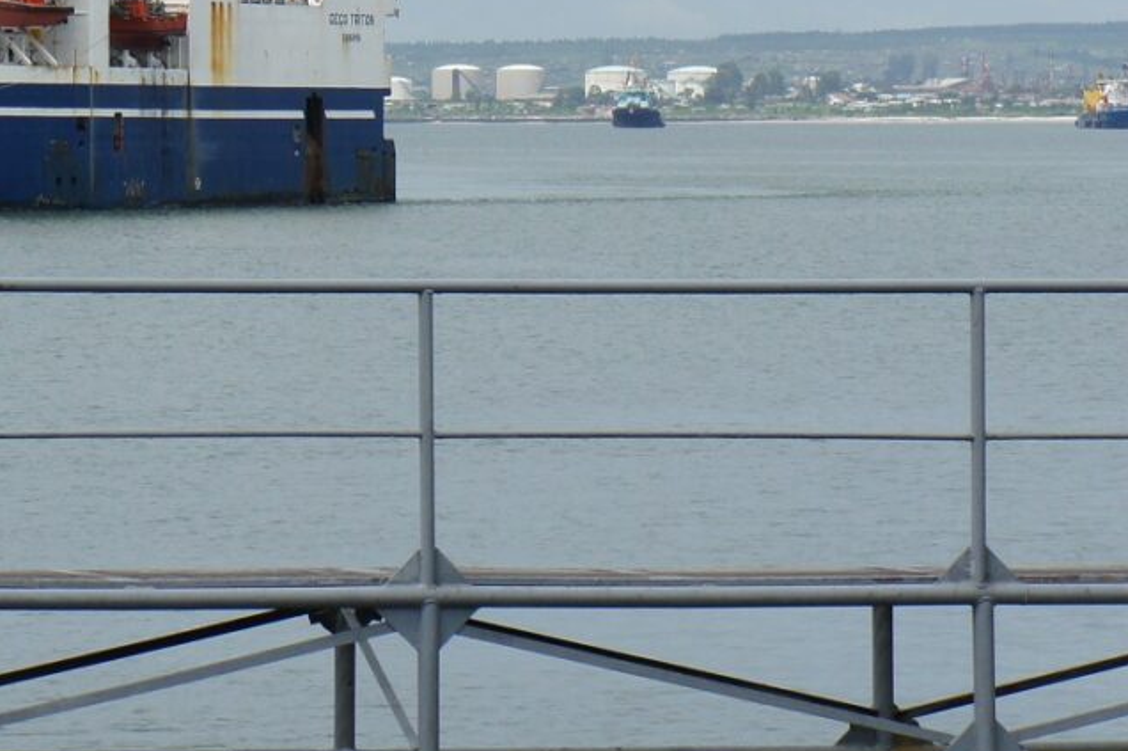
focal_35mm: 266
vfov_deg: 5.2
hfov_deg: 7.7
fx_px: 8316
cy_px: 81
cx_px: -117
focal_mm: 55
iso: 200
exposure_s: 1/250
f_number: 13
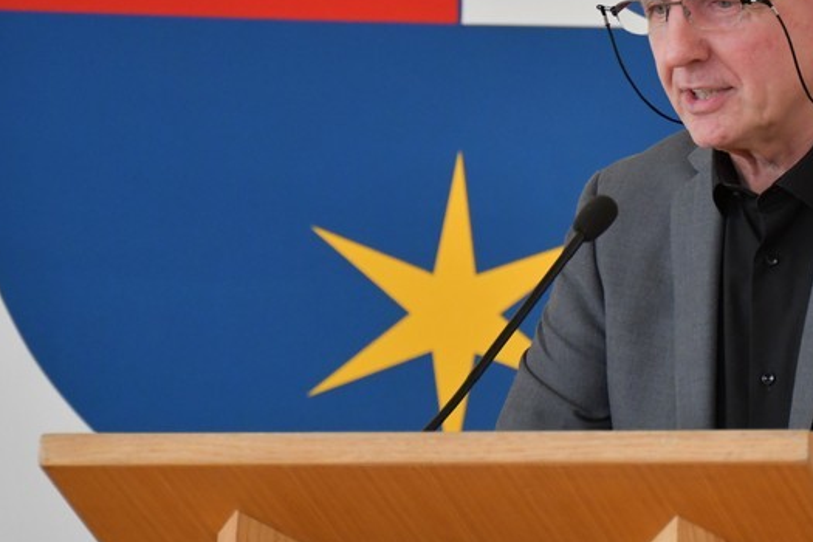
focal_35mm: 193
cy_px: 159
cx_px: 719
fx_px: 4358
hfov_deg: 10.6
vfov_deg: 7.1
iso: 2500
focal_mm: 66
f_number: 5
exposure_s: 1/250
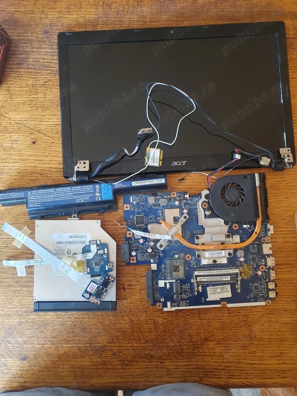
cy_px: 198
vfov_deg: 67.3
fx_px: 298
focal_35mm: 26
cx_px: 148
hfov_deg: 53.0
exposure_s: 1/40
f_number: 1.5
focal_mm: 4.32
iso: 200
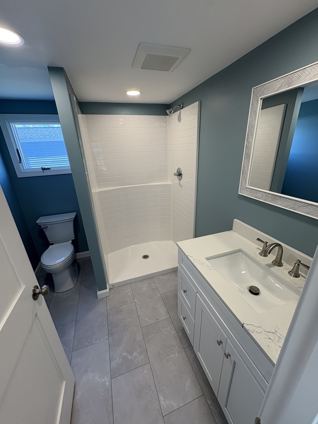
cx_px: 159
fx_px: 171
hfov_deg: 85.7
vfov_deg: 102.1
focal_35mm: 14
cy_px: 212
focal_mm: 2.22
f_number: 2.2
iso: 80
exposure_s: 1/120
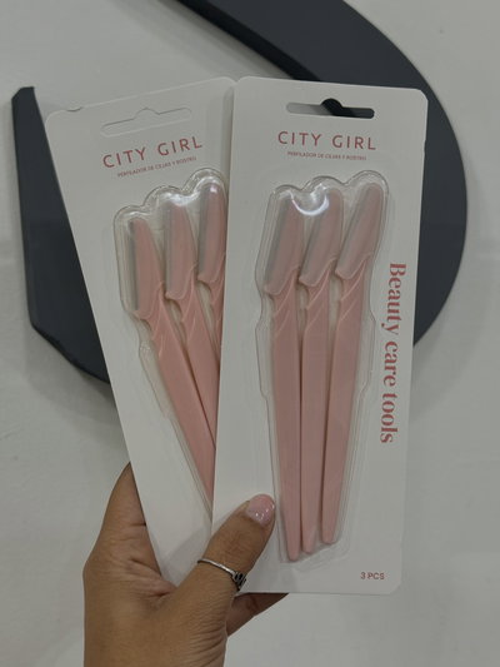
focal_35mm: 48
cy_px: 334
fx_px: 924
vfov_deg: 39.6
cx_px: 250
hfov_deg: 30.3
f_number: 1.78
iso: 80
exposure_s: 1/50
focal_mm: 6.76
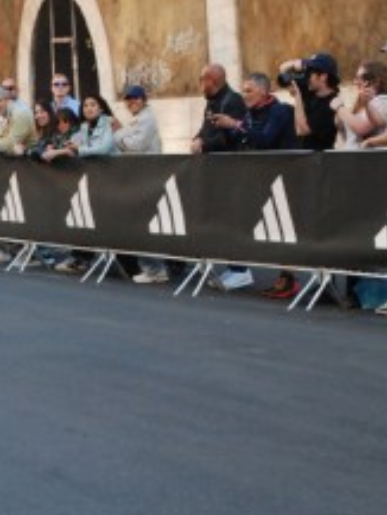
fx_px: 2264
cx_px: 68
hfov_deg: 9.7
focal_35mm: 152
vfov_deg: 12.9
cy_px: 406
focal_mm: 38
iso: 1000
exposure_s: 1/500
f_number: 4.5
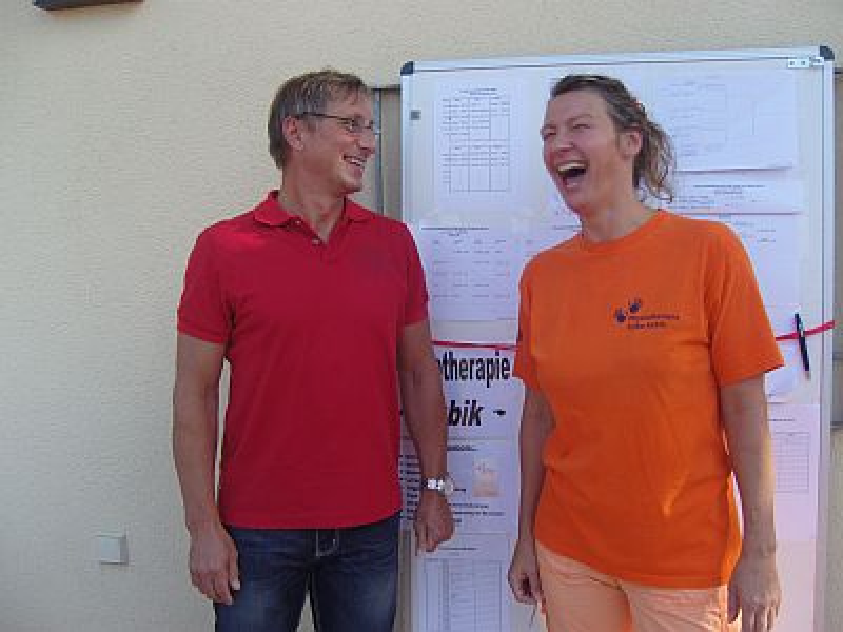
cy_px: 316
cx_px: 422
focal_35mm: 34
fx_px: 828
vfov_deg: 41.8
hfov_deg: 54.0
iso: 100
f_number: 7
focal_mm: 7.3
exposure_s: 1/100
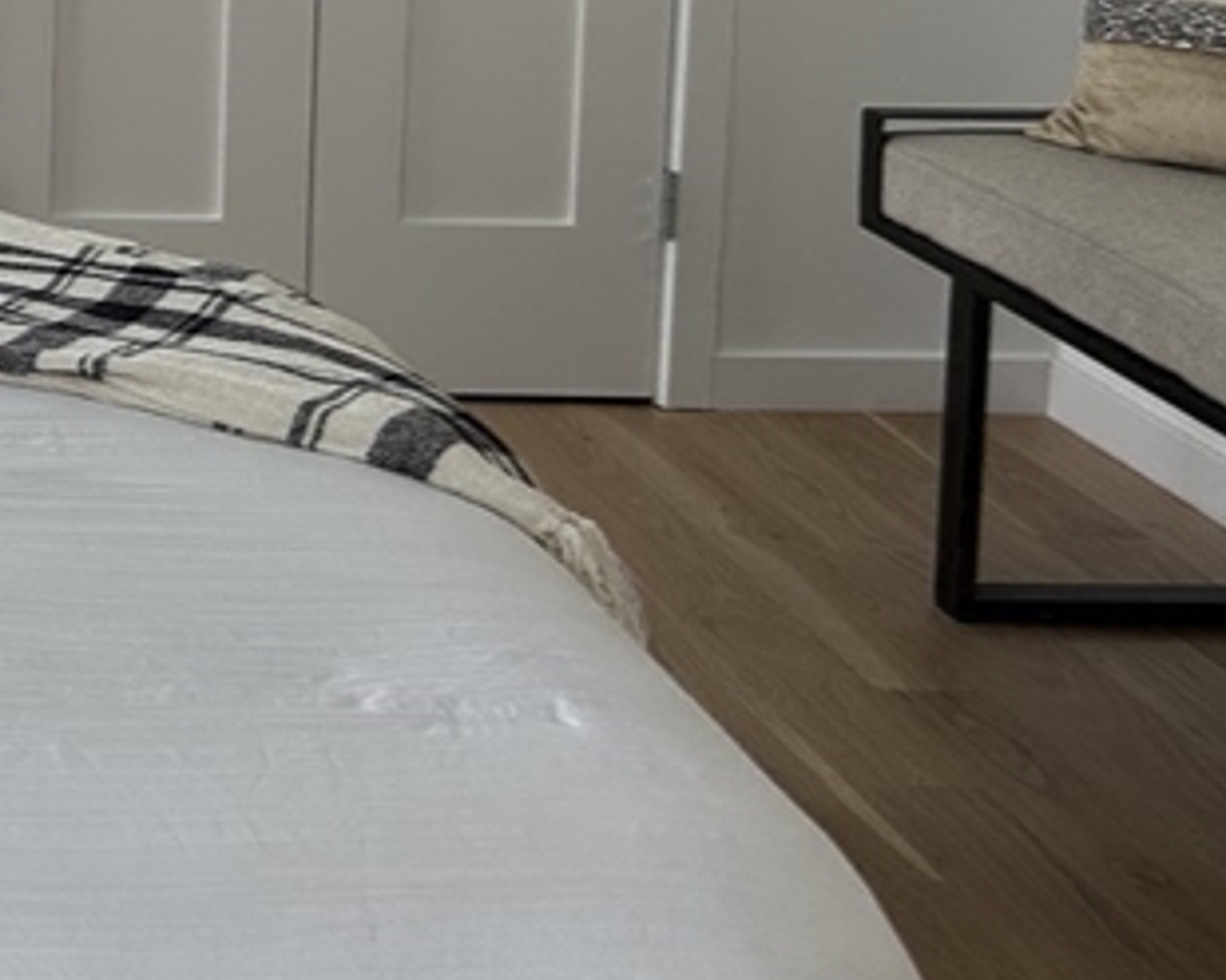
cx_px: -770
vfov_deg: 17.5
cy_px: -167
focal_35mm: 84
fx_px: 3047
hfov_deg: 19.0
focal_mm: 5.7
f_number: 1.5
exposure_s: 1/227
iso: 50
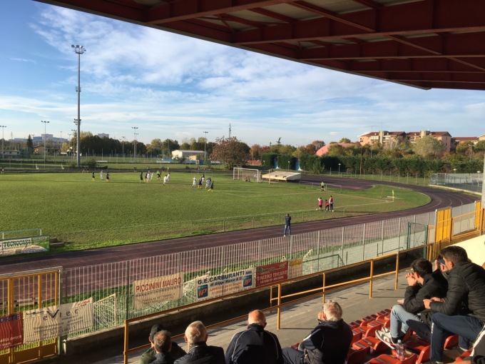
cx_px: 242
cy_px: 182
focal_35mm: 29
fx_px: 406
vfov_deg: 48.2
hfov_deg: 61.7
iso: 25
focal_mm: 4.15
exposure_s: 1/1241
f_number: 2.2
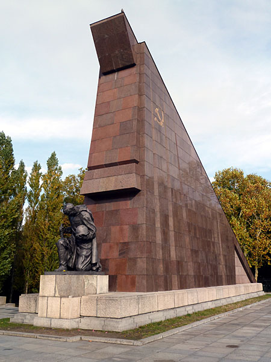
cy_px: 181
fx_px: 365
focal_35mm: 35
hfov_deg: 40.7
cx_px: 136
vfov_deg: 52.6
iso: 80
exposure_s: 1/400
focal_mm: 5.7
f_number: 4.5
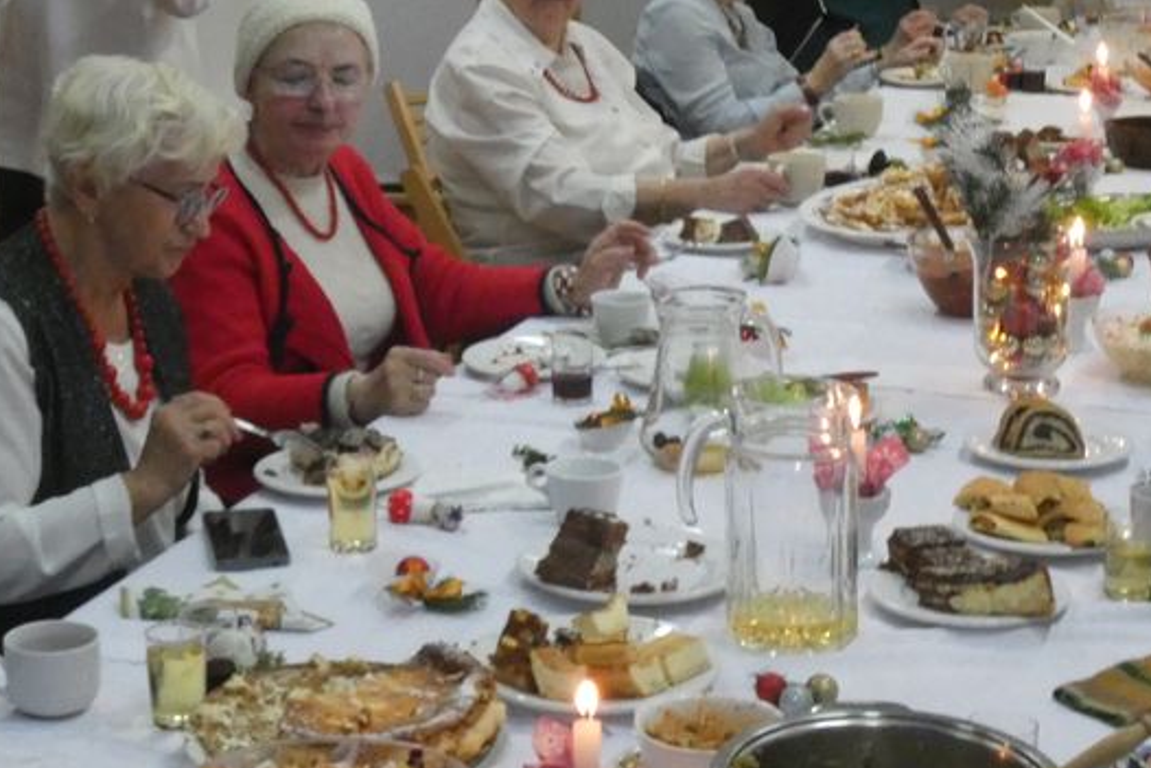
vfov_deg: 16.4
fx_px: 2654
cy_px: 173
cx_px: 322
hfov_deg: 24.3
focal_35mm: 83
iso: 1000
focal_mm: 7.3
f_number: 3.6
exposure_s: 1/80
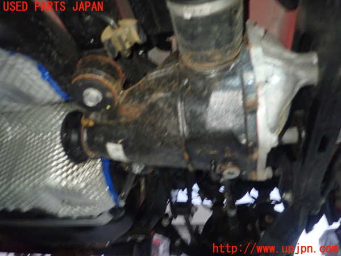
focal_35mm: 25
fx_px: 246
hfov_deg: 69.4
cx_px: 170
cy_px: 128
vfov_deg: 54.9
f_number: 2
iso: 800
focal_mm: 4.5
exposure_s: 1/20
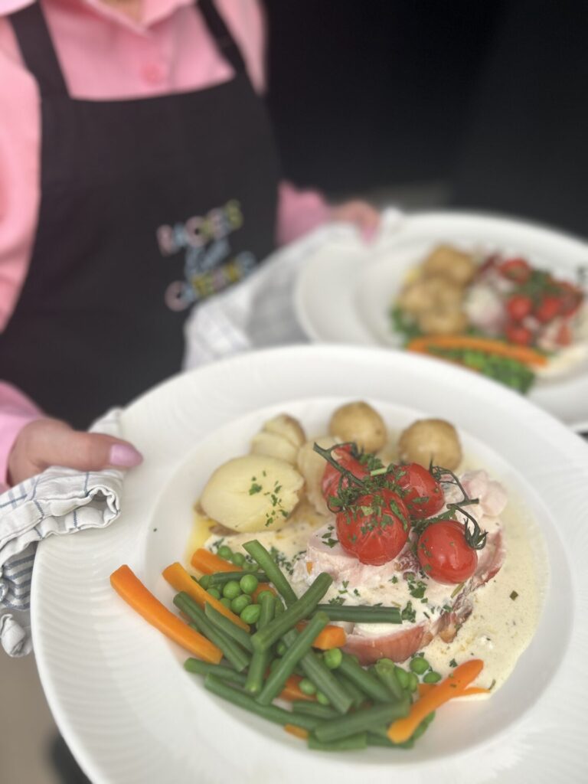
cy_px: 392
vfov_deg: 67.3
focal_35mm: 26
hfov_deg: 53.1
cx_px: 294
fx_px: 589
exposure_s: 1/104
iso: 40
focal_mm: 5.7
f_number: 1.5
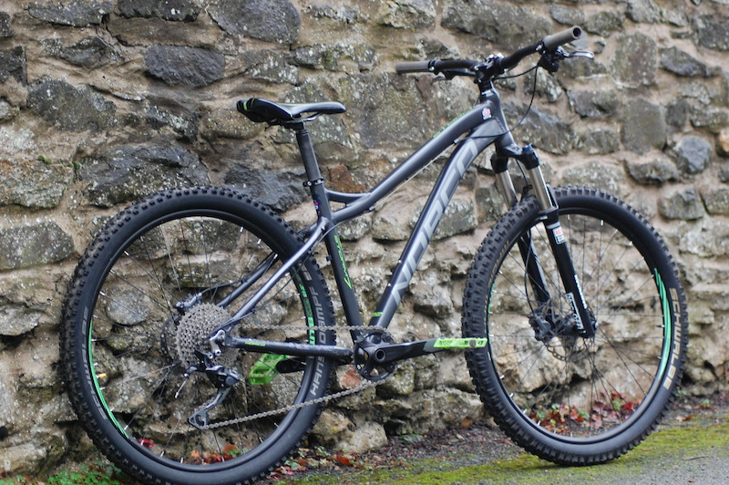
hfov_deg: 19.5
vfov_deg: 13.0
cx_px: 364
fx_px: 2124
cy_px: 242
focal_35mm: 105
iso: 800
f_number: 4
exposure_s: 1/80
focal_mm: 70
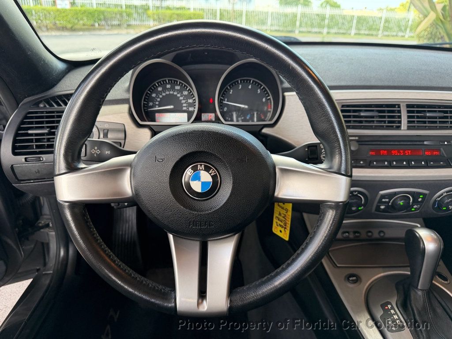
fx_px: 313
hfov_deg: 71.6
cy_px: 170
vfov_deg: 56.8
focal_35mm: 24
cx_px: 226
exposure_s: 1/237
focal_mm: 6.76
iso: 200
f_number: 1.78
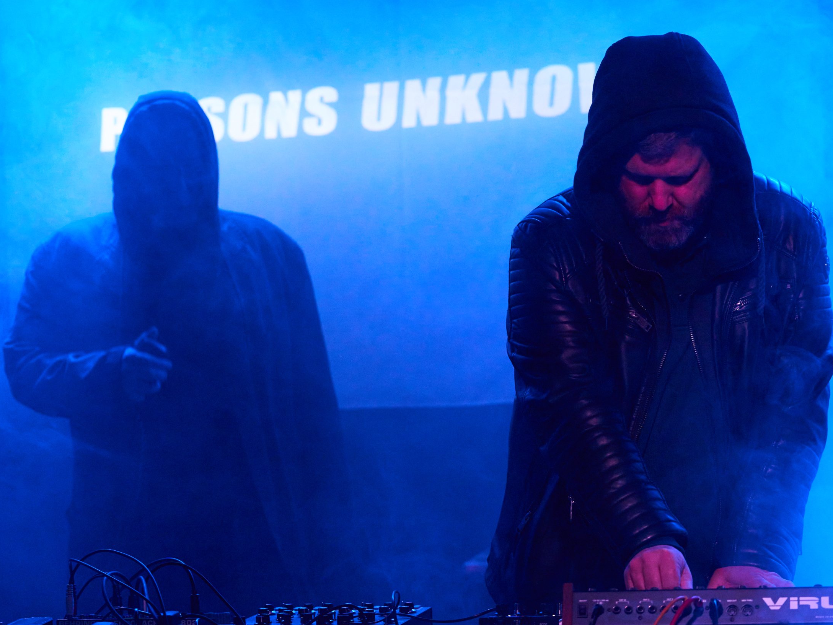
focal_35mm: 104
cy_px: 320
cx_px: 464
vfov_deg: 14.2
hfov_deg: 18.9
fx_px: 2503
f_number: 4
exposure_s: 1/200
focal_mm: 92
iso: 6400
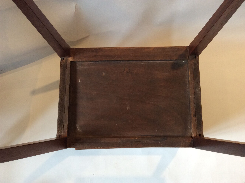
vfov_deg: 44.1
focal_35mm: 32
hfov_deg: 56.9
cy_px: 92
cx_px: 122
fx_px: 226
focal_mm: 3.3
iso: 80
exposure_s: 1/25
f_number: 2.4
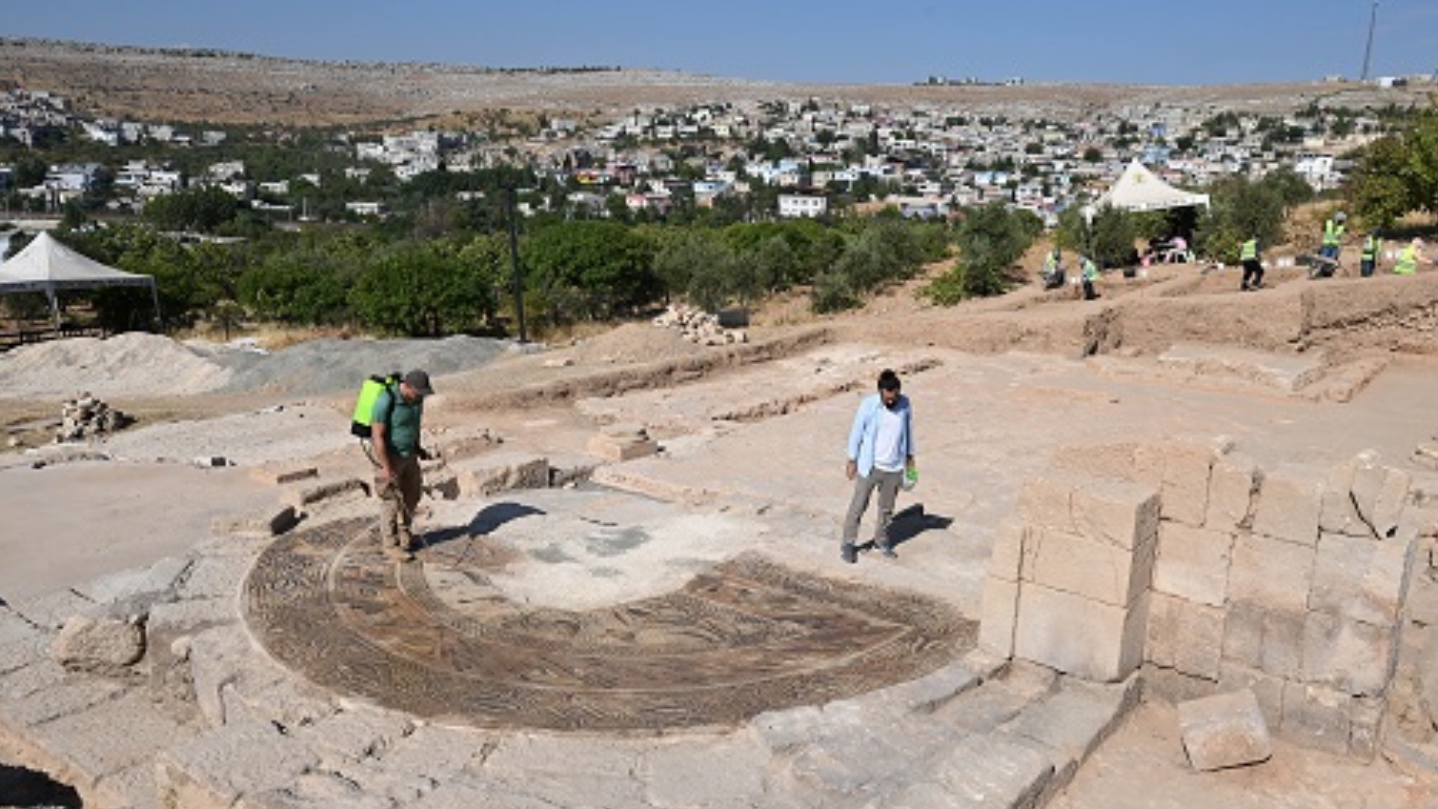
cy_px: 400
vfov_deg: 38.9
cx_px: 792
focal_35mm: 30
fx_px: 1144
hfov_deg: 64.2
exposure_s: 1/500
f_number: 11
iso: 160
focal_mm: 24
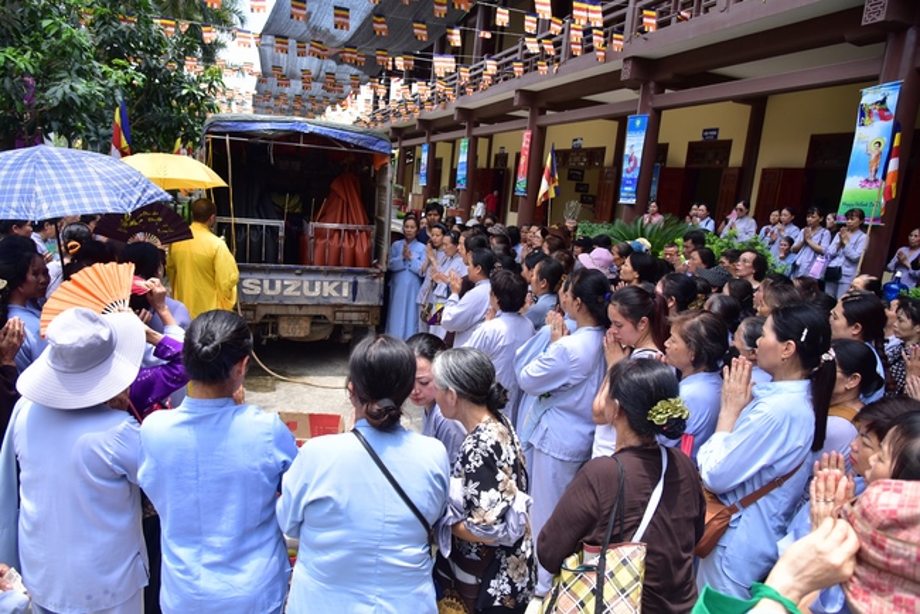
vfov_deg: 53.2
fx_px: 614
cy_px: 307
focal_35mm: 24
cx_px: 460
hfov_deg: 73.7
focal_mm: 24
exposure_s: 1/1000
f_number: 5
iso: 400
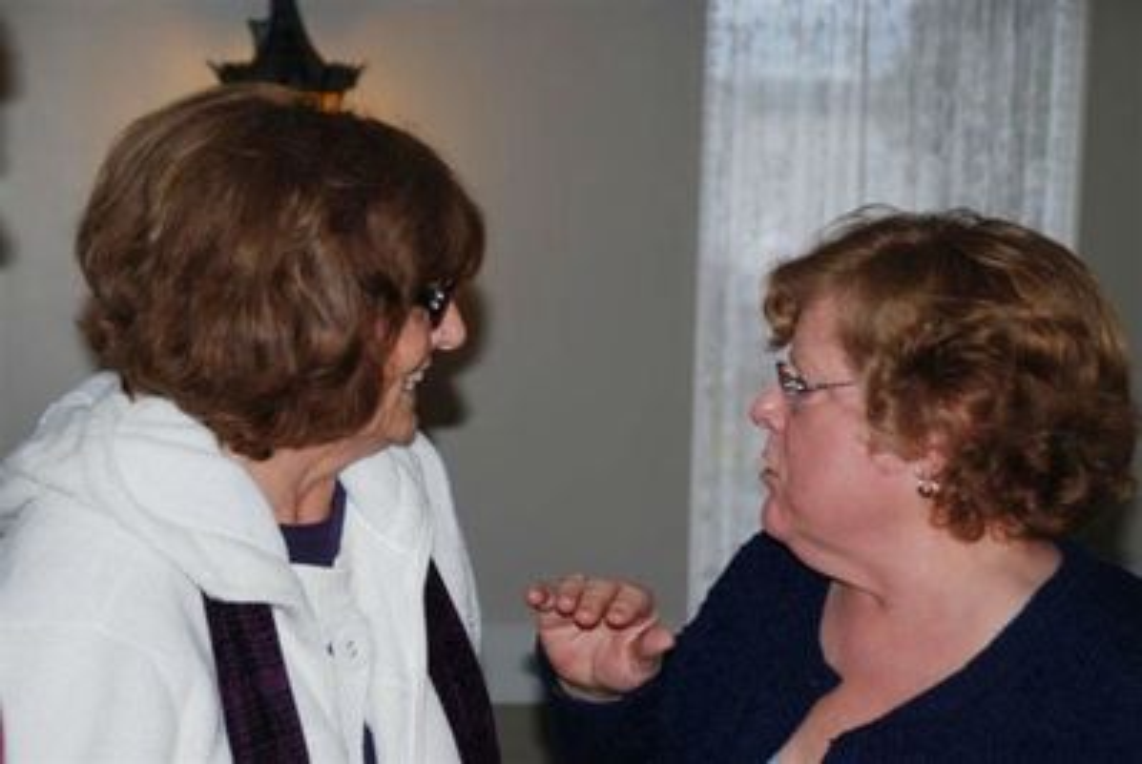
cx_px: 571
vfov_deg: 16.3
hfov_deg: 24.2
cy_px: 382
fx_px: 2668
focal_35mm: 84
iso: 100
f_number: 5
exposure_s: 1/60
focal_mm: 56
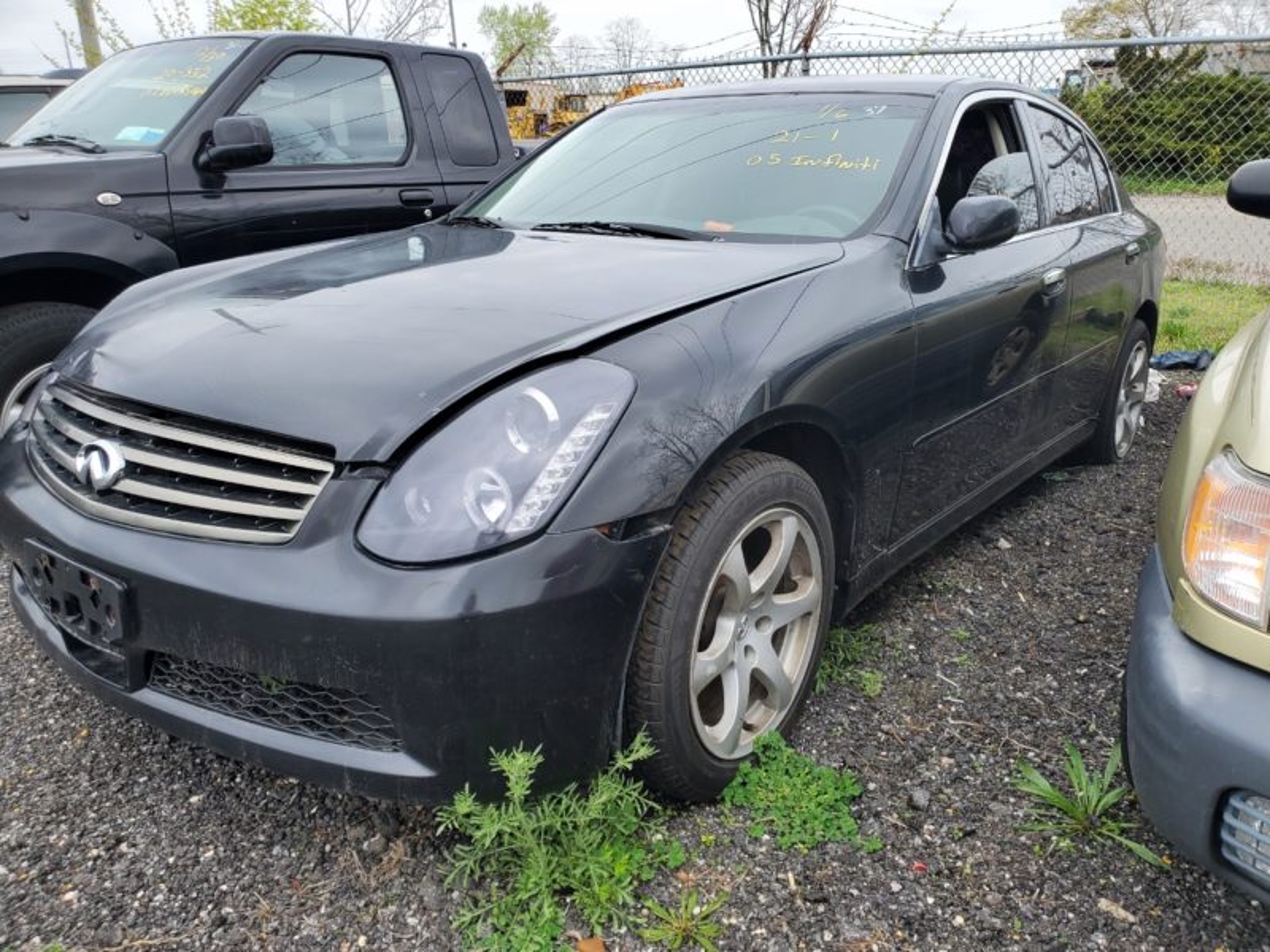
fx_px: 954
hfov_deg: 67.3
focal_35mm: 26
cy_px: 476
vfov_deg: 53.1
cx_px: 635
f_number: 2.4
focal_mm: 4.3
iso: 50
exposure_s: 1/826
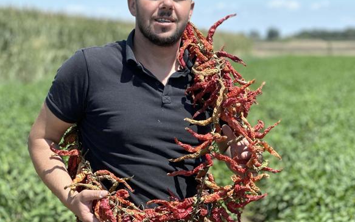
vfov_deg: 12.5
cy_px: 94
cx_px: 169
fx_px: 1016
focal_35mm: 105
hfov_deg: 19.8
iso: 32
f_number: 2.8
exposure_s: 1/911
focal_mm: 9
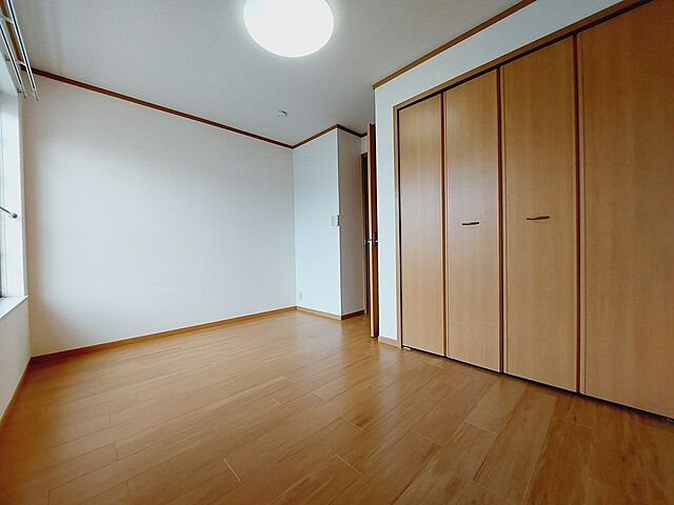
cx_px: 337
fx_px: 253
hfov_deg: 106.2
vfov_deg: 89.9
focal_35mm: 13
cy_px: 252
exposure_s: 1/120
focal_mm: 1.74
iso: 64
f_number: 2.2
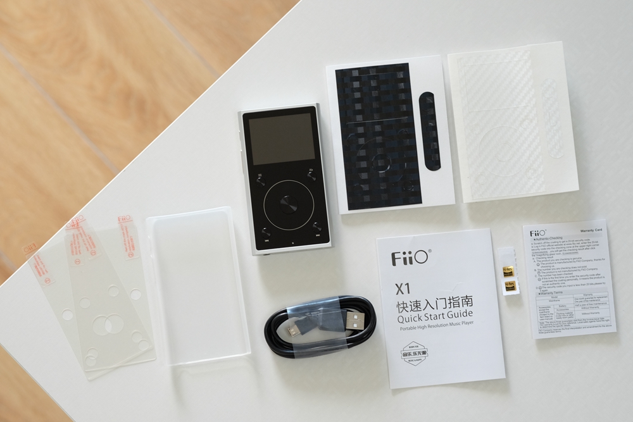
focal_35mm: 90
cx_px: 316
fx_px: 1583
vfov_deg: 15.2
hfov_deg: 22.6
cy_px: 211
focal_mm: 60
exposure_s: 1/110
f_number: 4
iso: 500
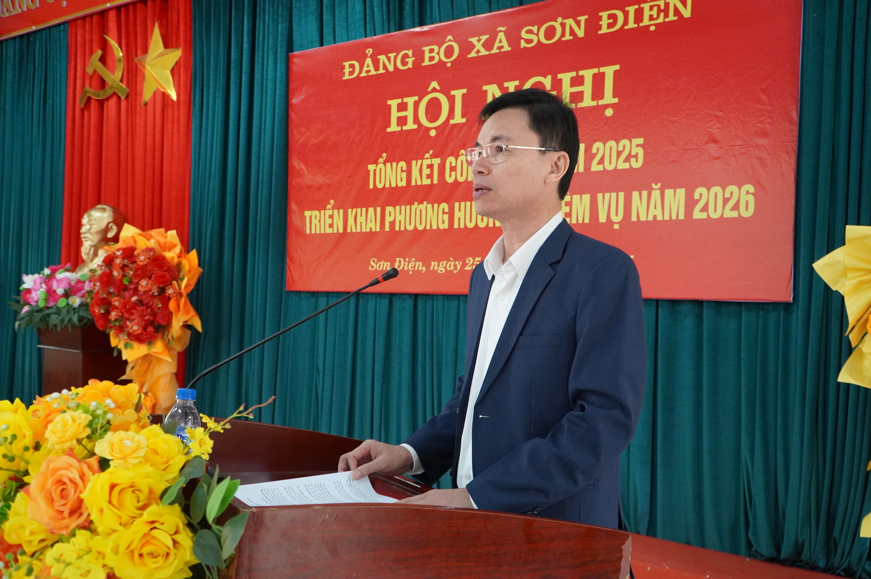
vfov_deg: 43.5
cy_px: 290
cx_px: 436
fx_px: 725
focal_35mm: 30
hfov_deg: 62.0
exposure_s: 1/160
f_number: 4
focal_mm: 20
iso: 2500
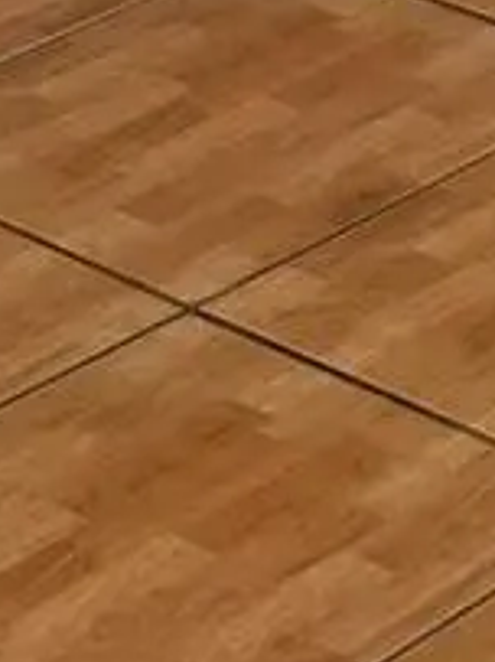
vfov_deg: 7.9
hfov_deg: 6.8
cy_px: -1741
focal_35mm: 189
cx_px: 1632
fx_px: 3607
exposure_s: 1/120
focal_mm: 5.1
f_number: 1.6
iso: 125
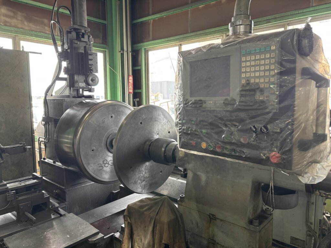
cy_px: 124
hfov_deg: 67.3
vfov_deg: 53.1
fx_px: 249
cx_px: 166
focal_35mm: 26
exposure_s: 1/90
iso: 125
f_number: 1.6
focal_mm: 5.96
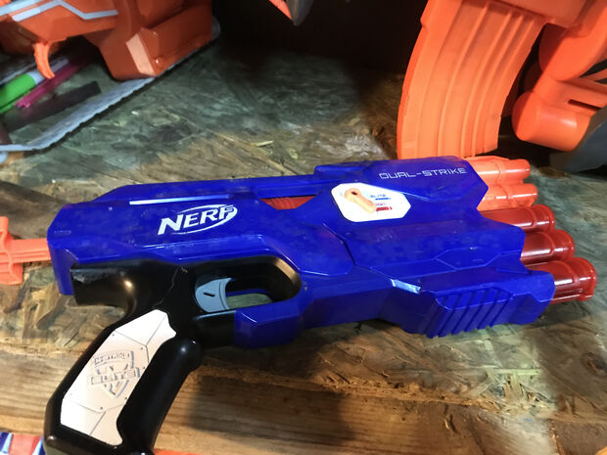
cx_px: 304
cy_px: 228
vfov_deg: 49.7
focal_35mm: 28
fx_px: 491
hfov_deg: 63.4
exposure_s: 1/4
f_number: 1.8
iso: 100
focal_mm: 3.99
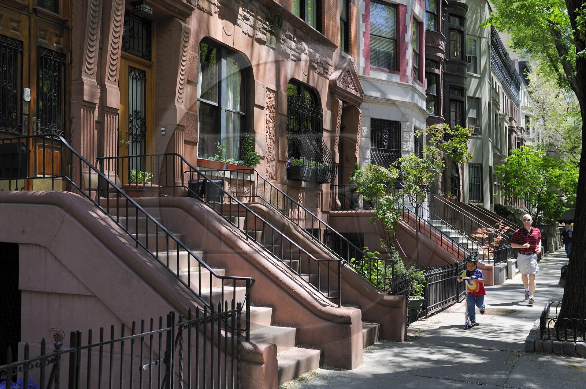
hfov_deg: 50.7
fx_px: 618
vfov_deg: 35.0
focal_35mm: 38
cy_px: 194
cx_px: 293
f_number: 5.6
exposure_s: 1/250
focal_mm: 38
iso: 200
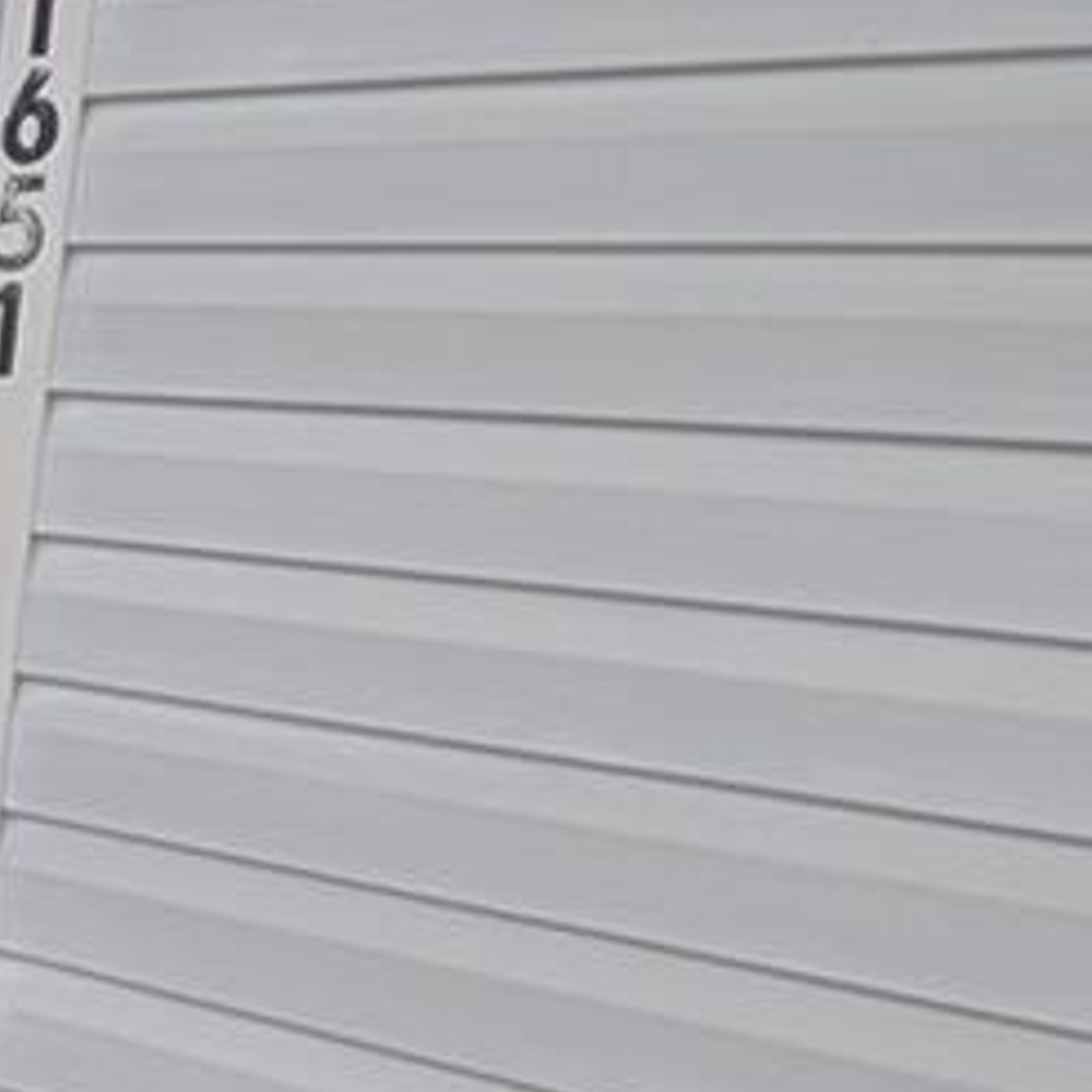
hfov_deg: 18.1
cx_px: -1025
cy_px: 758
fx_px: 2463
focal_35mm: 69
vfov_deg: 24.8
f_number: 1.95
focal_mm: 2.23
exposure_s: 1/1410
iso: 42
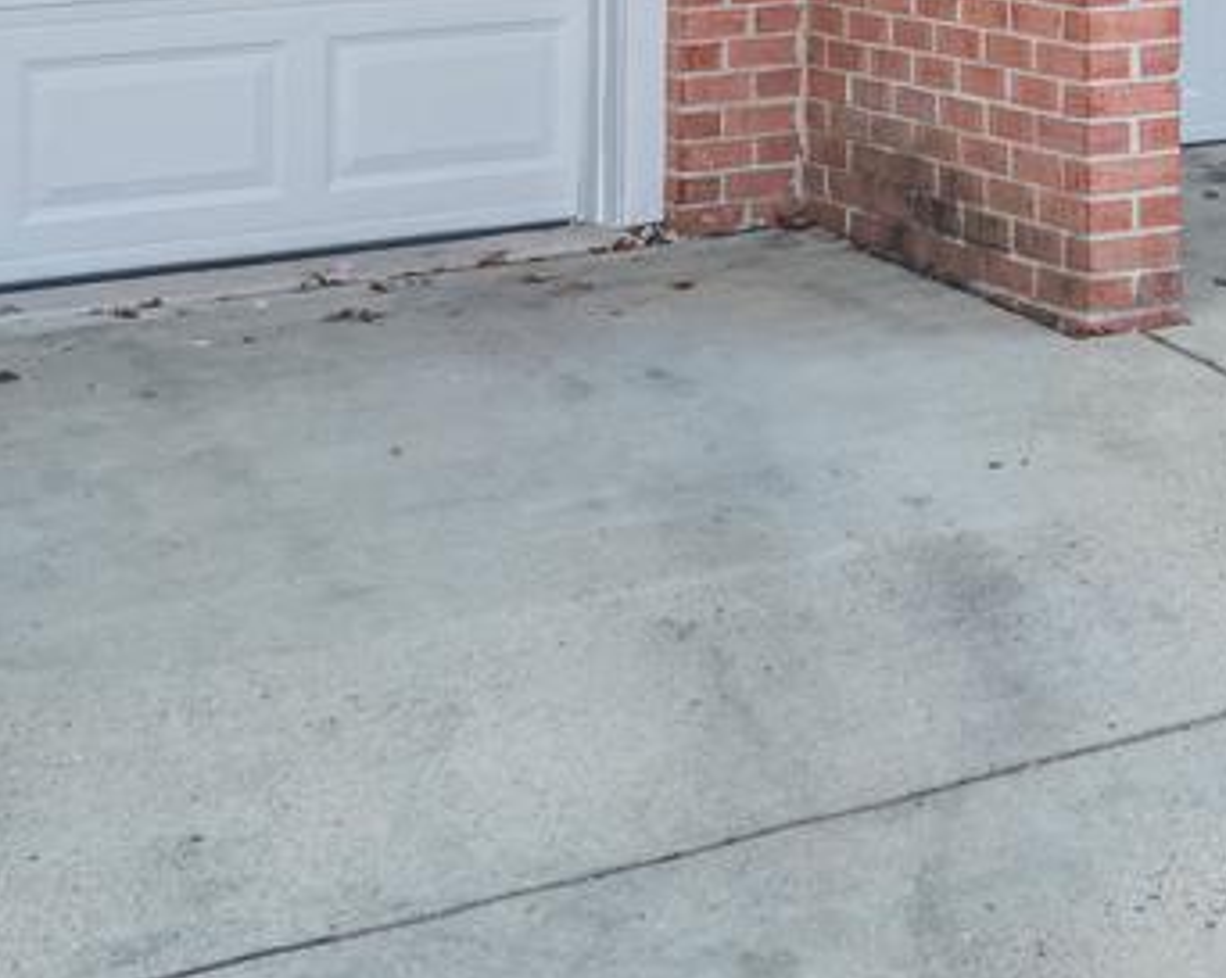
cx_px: 1190
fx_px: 3154
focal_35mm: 87
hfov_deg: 21.3
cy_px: -389
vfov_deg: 16.4
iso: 400
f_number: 8
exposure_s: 1/40
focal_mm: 22
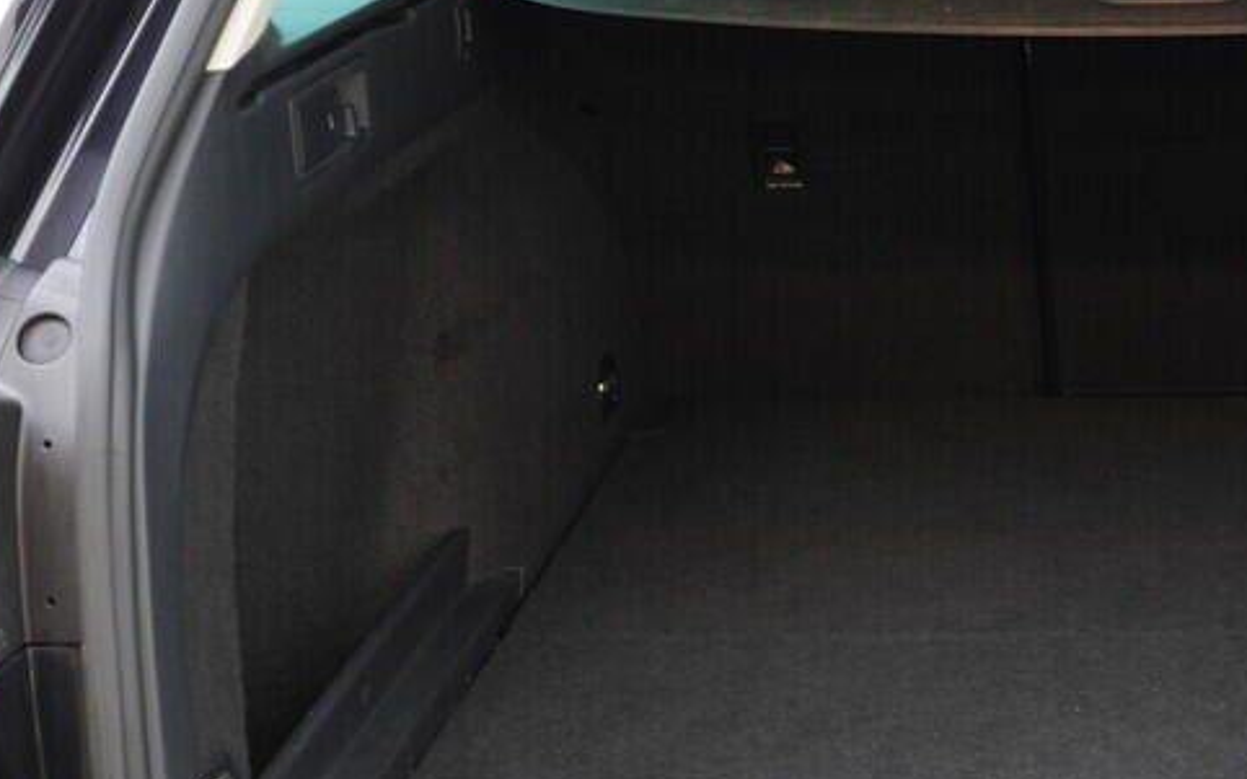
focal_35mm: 78
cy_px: 353
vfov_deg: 16.7
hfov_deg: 25.7
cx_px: 1120
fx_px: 2650
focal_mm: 24
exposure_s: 1/40
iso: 320
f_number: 2.8
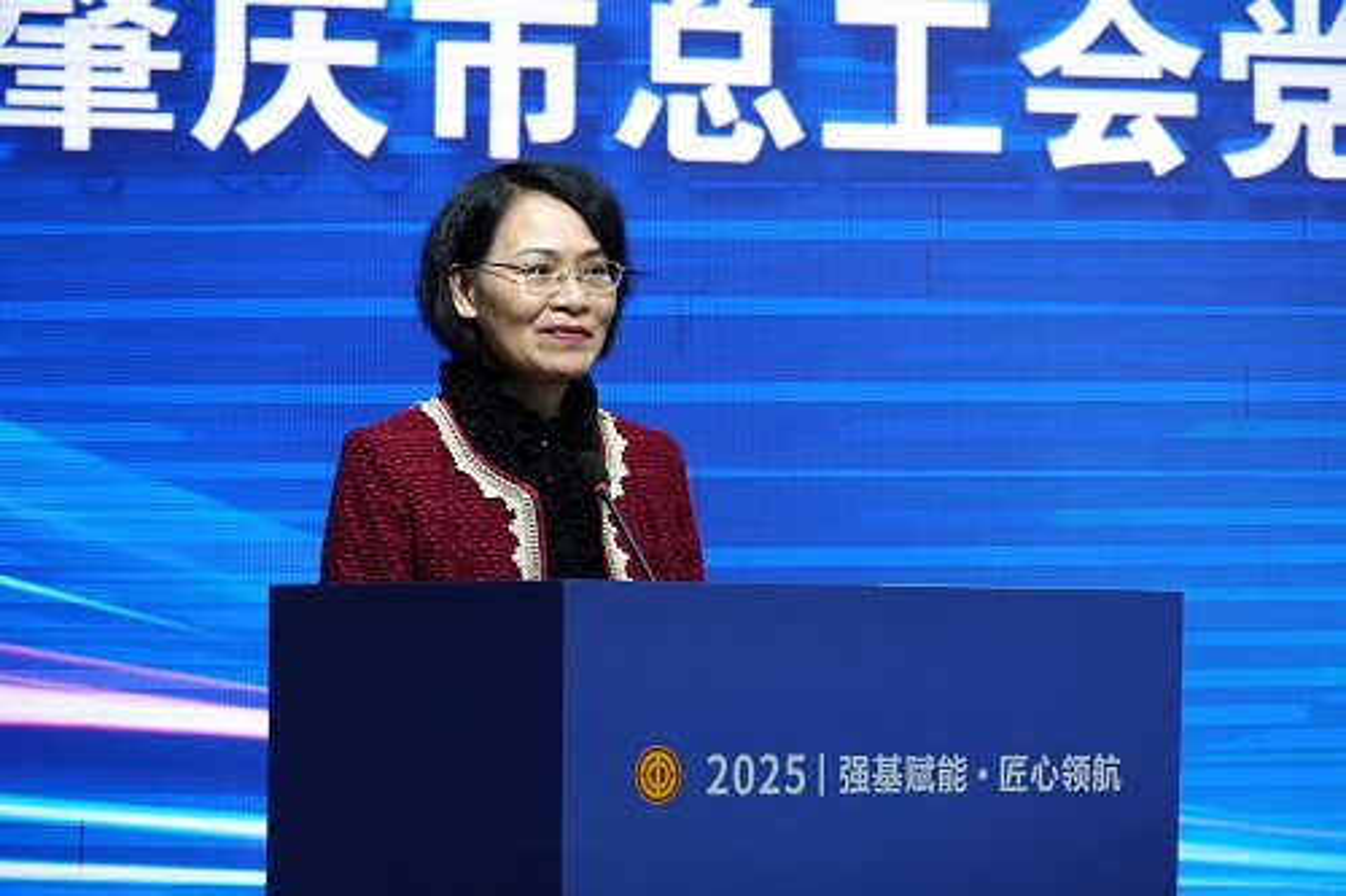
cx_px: 673
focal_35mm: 177
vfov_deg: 7.8
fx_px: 6615
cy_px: 448
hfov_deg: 11.6
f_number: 5.6
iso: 800
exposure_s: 1/200
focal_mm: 118
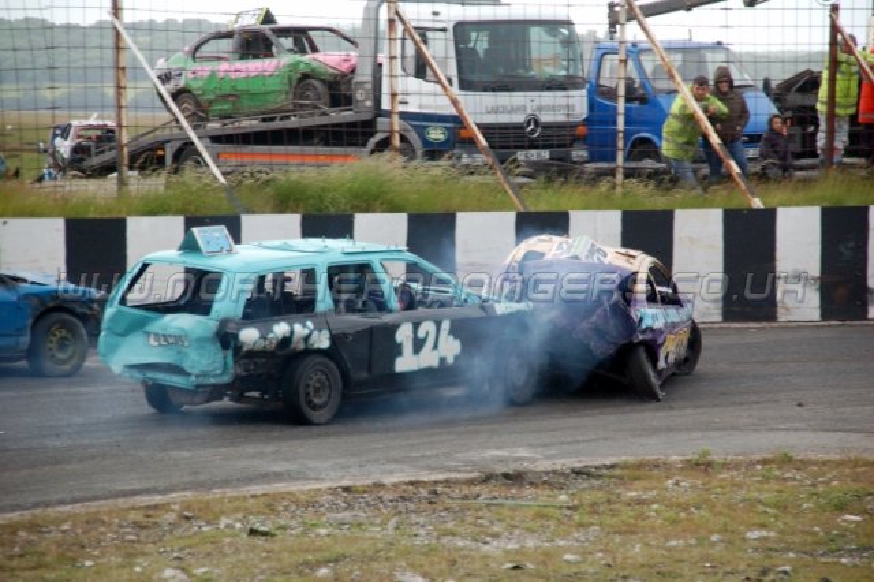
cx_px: 437
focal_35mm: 174
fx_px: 4222
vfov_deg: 7.9
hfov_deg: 11.8
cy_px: 291
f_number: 6
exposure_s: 1/160
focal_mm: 116
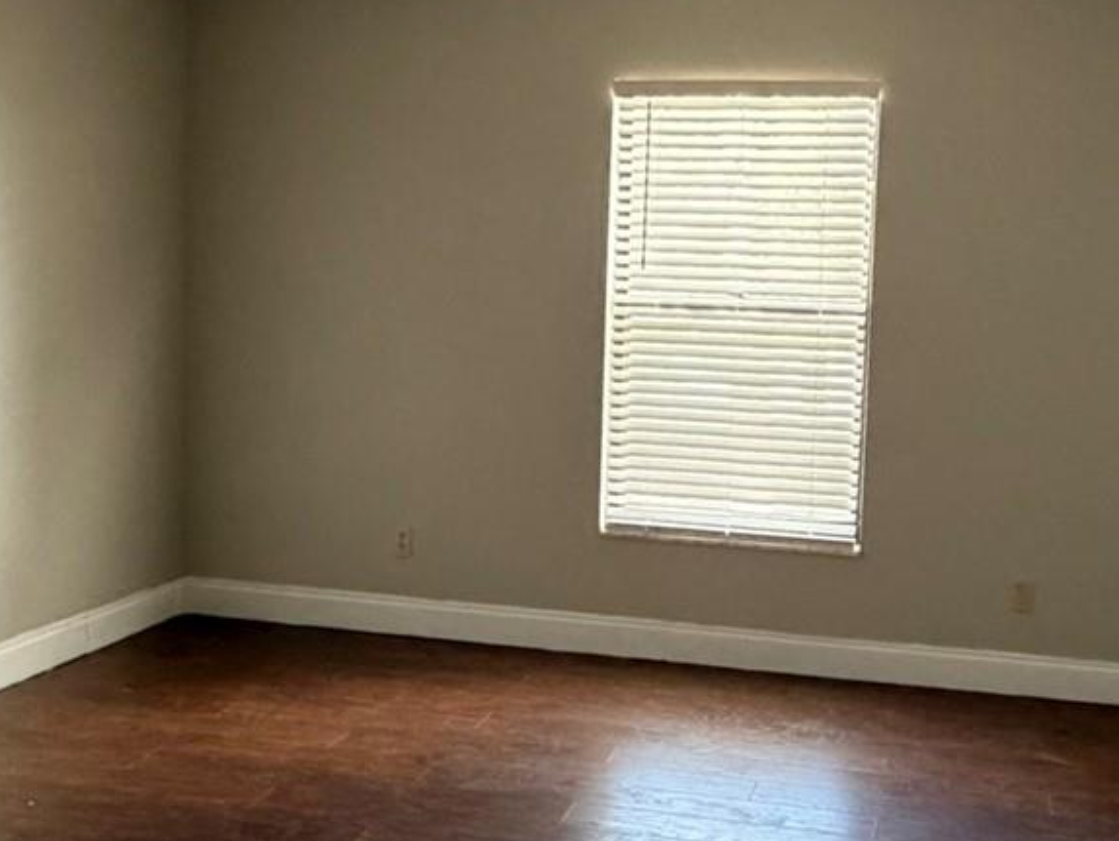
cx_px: 723
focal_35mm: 39
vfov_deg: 36.8
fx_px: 1261
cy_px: 369
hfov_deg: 47.3
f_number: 2.2
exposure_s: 1/60
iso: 640
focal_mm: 2.22
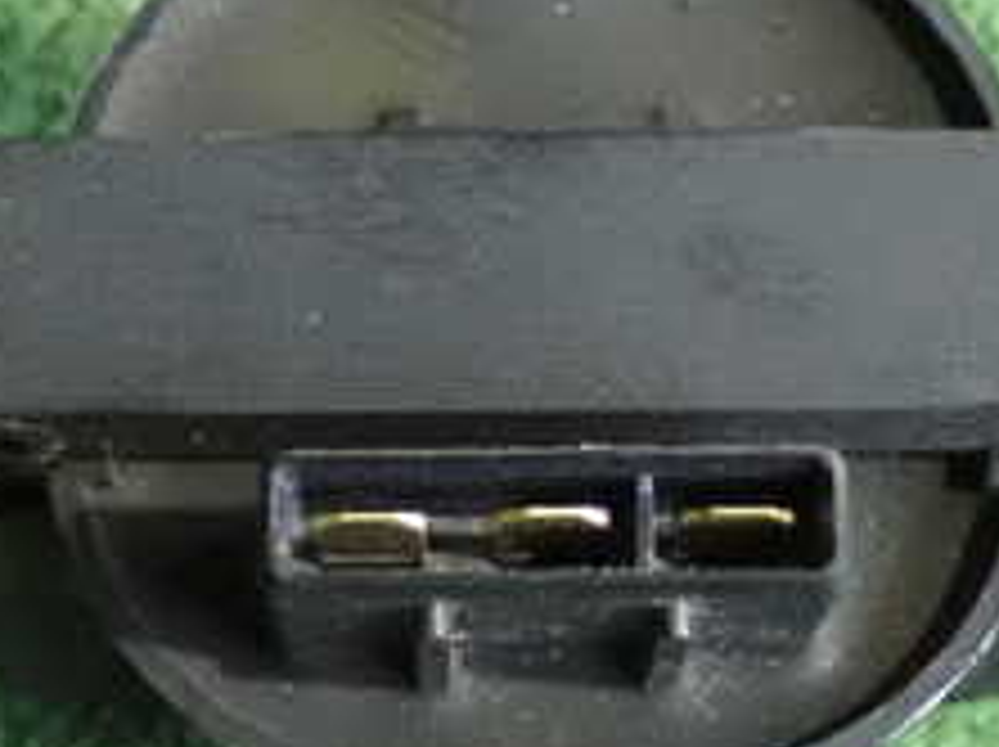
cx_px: 526
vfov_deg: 13.3
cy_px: 310
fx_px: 3200
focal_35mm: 111
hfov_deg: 17.7
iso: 1600
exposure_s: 1/40
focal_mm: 7.31
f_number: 2.8
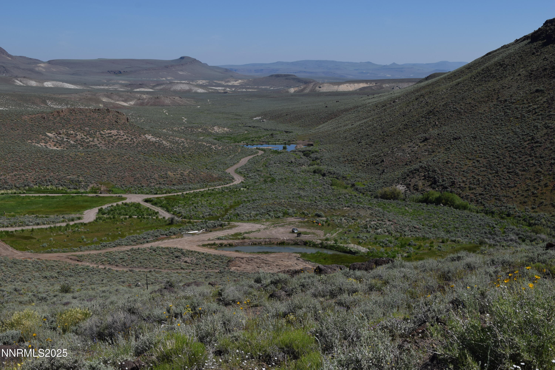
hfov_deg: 42.3
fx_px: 717
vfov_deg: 28.9
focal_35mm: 46
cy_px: 185
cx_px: 278
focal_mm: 31
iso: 200
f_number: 11
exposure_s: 1/500
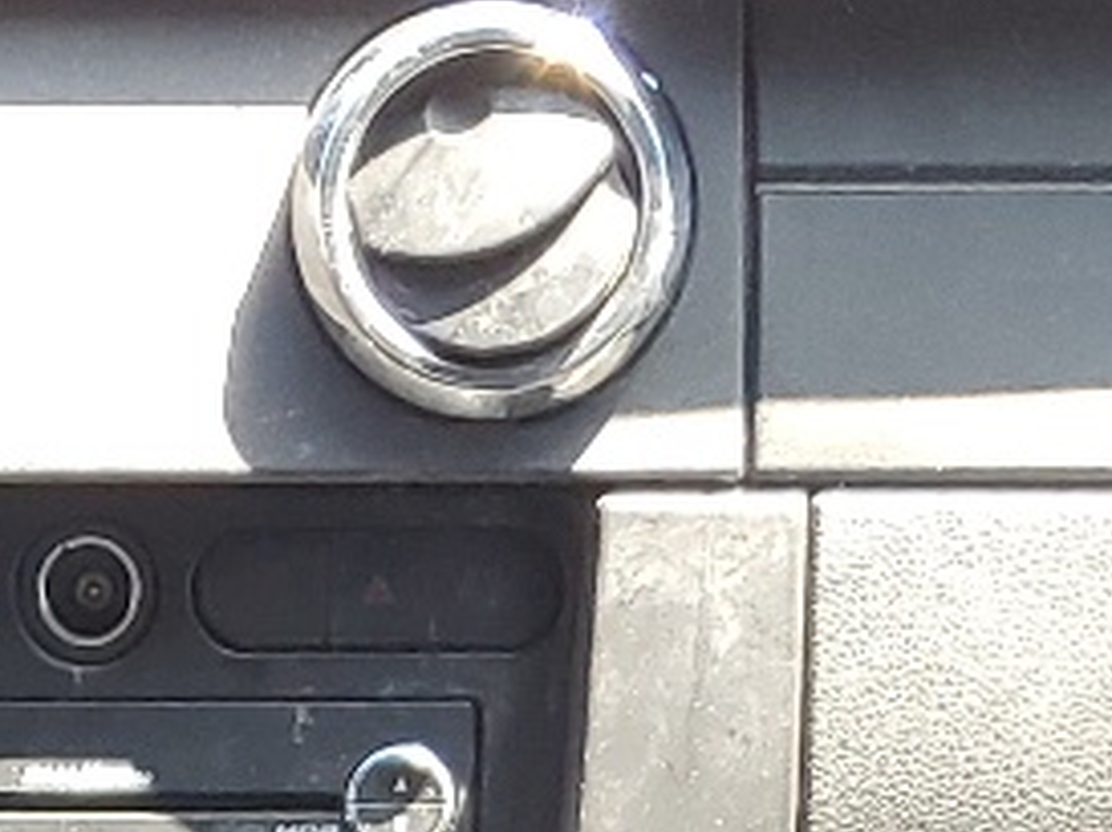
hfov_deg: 12.9
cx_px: 191
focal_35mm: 152
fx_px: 4879
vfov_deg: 8.9
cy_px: 1968
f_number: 1.5
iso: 68
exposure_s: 1/120
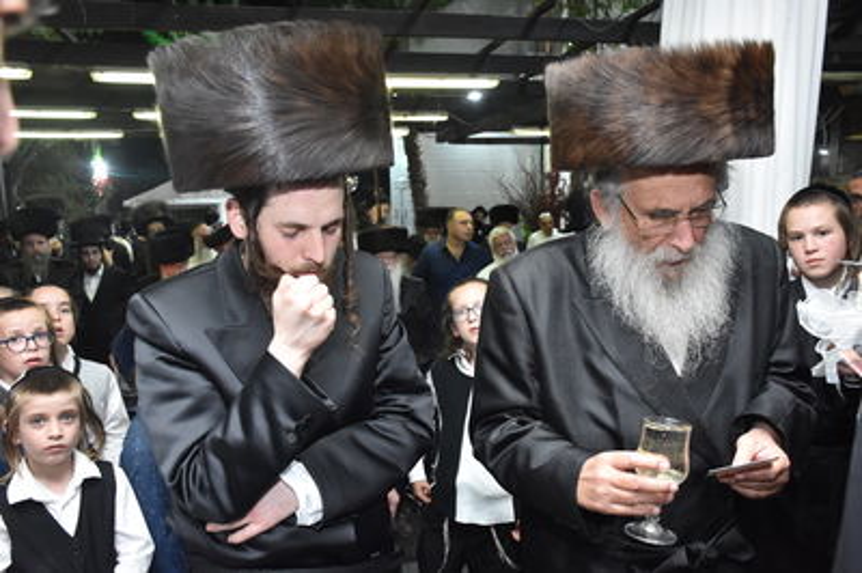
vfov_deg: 39.9
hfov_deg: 57.3
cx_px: 431
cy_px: 286
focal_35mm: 33
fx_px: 789
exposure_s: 1/60
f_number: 5.6
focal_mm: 22
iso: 1600
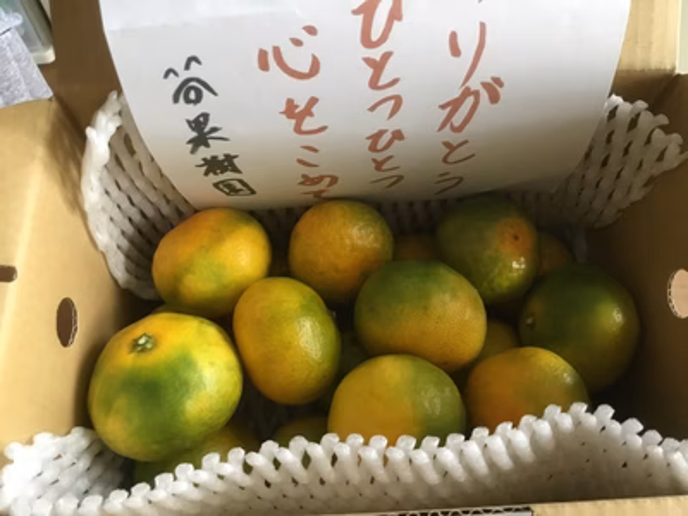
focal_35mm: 31
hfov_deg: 58.4
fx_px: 616
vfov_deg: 45.4
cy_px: 258
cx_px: 344
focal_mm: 3.3
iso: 200
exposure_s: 1/30
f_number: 2.4
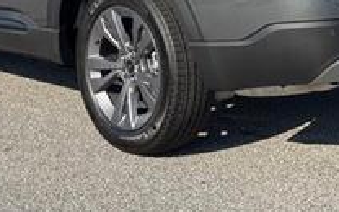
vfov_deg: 10.4
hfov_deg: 17.0
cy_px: -60
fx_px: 1136
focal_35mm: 123
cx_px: 184
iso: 64
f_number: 1.78
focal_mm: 6.76
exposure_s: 1/3425
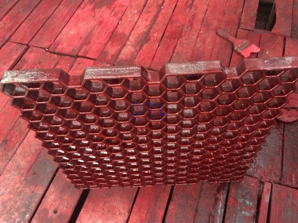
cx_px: 149
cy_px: 112
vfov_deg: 48.2
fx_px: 250
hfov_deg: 61.7
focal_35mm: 29
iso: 500
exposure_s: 1/15
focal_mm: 4.15
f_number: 2.2
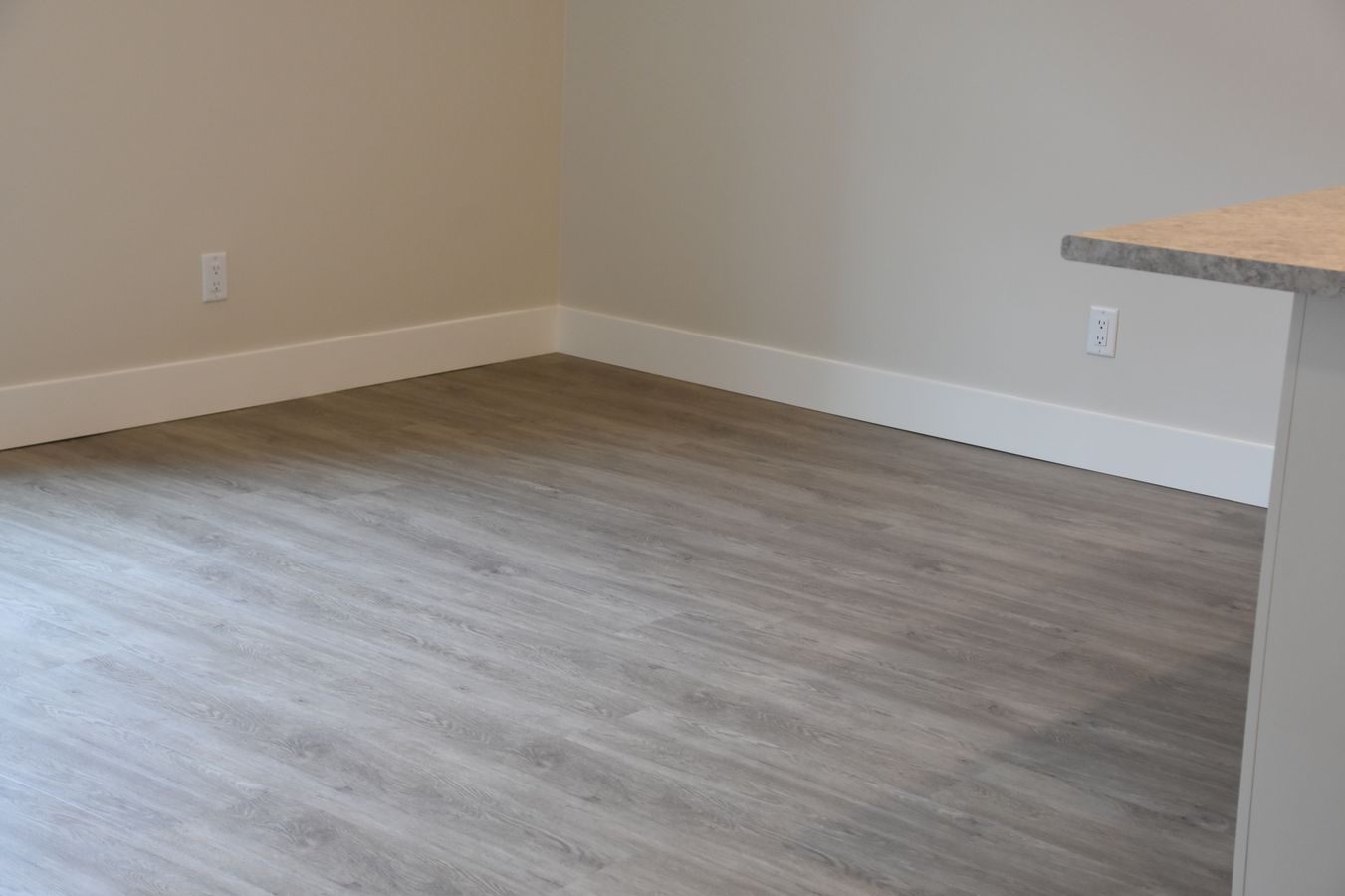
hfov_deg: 33.4
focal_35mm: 60
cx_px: 672
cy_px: 448
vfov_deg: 22.6
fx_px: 2241
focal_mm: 40
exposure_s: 1/100
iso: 800
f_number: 5
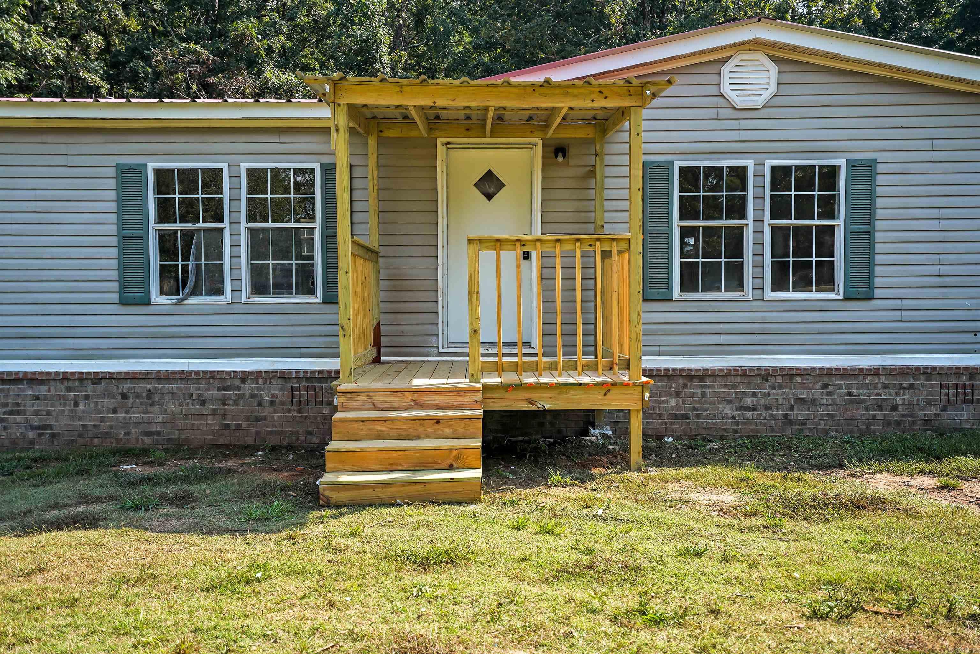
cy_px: 327
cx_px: 490
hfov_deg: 54.4
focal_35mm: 35
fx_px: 953
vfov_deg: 37.9
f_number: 4
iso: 320
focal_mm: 35
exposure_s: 1/1000
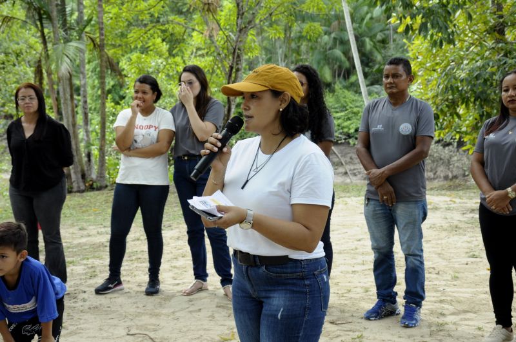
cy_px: 171
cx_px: 258
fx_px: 902
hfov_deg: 31.9
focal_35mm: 63
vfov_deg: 21.5
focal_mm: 42
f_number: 8
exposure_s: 1/250
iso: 640
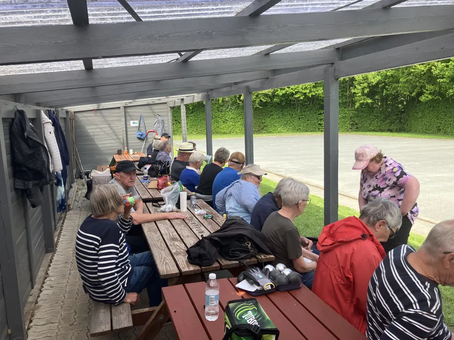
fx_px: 367
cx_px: 227
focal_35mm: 28
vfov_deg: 49.7
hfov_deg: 63.4
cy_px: 170
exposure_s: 1/368
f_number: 1.8
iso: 32
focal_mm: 3.99
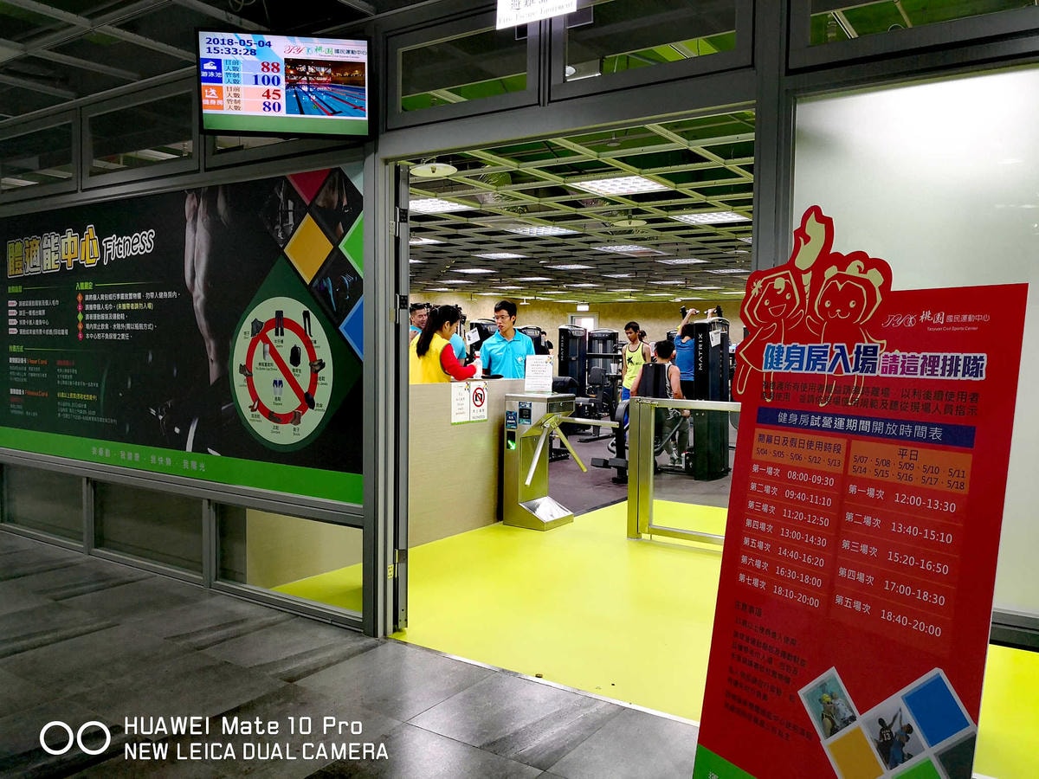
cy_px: 390
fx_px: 810
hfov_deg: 65.3
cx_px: 520
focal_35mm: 27
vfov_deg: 51.4
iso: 125
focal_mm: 3.95
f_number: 1.6
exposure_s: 1/60
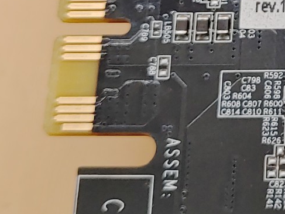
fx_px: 1071
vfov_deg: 11.1
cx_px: 406
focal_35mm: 130
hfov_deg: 14.3
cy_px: -67
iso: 50
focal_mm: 4.36
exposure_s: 1/120
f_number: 1.8
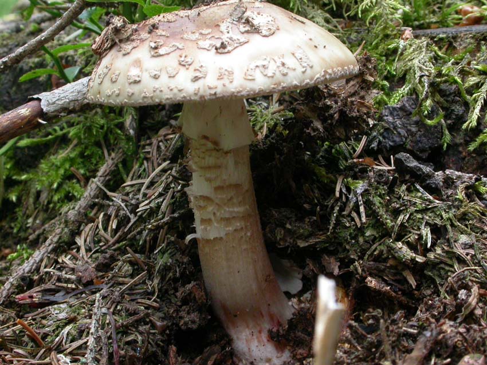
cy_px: 182
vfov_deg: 13.5
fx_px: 1548
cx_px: 244
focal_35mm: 110
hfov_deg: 17.9
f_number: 8.5
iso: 200
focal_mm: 22.9
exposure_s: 1/8
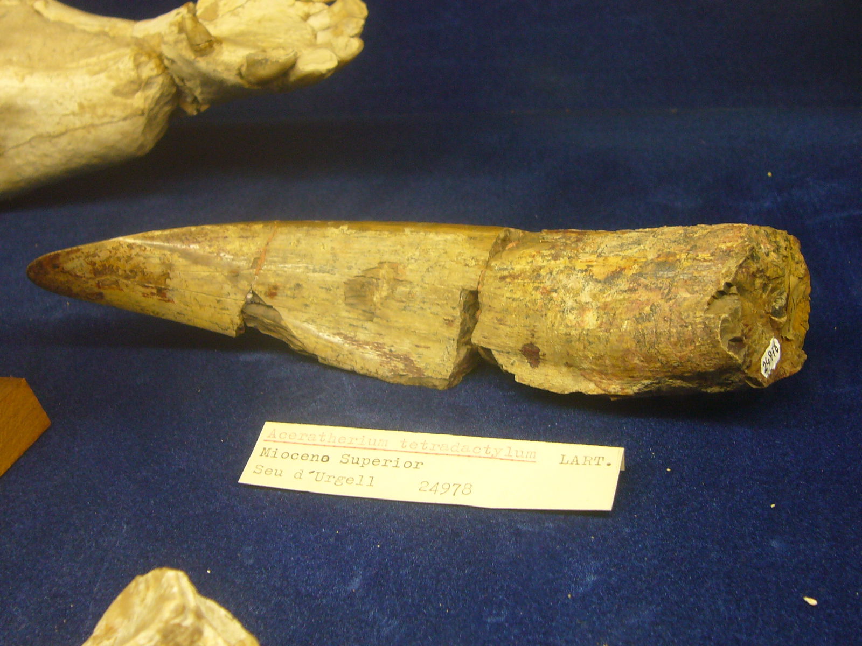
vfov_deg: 30.3
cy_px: 323
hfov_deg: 39.7
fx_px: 1195
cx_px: 431
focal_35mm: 48
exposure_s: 1/20
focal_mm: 5.7
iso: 100
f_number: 3
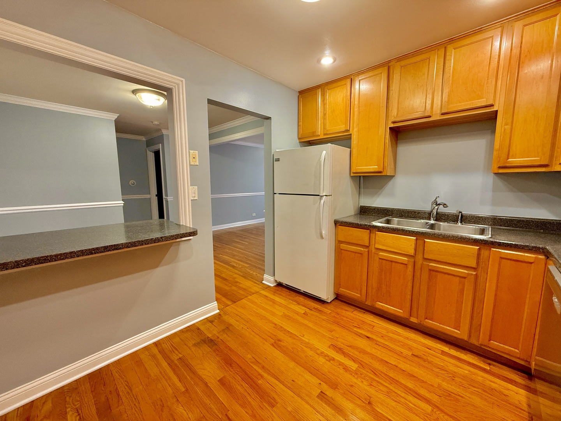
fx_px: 227
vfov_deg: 85.7
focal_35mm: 14
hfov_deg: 102.1
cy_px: 210
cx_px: 280
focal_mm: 2.22
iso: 250
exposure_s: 1/120
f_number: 2.2
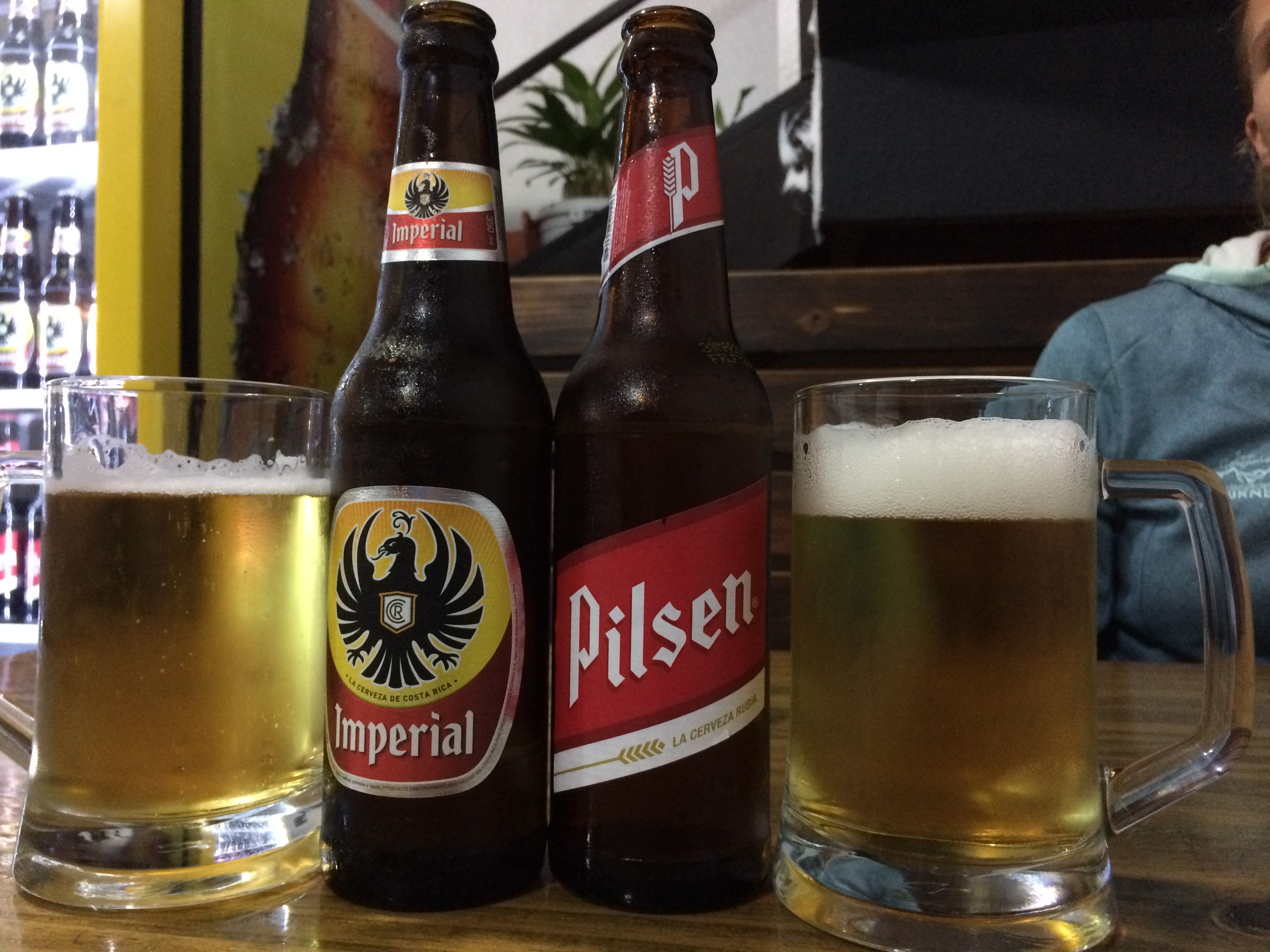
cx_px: 635
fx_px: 1064
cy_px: 476
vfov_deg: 48.2
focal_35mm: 29
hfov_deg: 61.7
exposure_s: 1/15
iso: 250
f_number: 2.2
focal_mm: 4.15
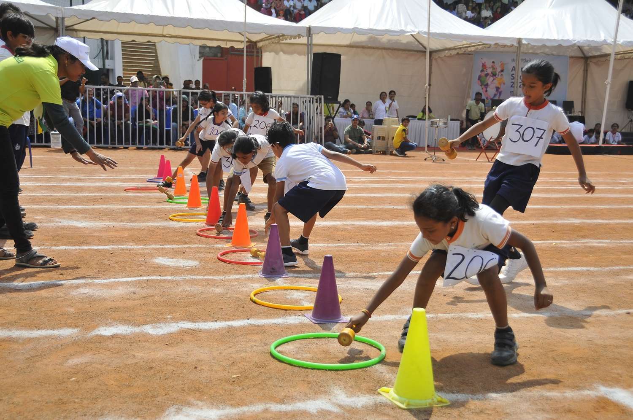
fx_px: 843
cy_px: 210
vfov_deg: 28.0
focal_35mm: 48
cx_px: 316
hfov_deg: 41.2
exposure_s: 1/1600
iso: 200
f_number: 4
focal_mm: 32
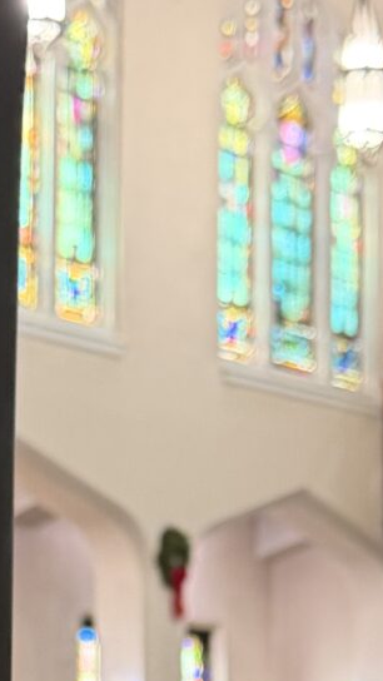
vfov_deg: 17.3
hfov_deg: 9.8
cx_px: -14
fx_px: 2221
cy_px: 498
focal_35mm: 123
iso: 500
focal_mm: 6.76
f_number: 1.78
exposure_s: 1/60
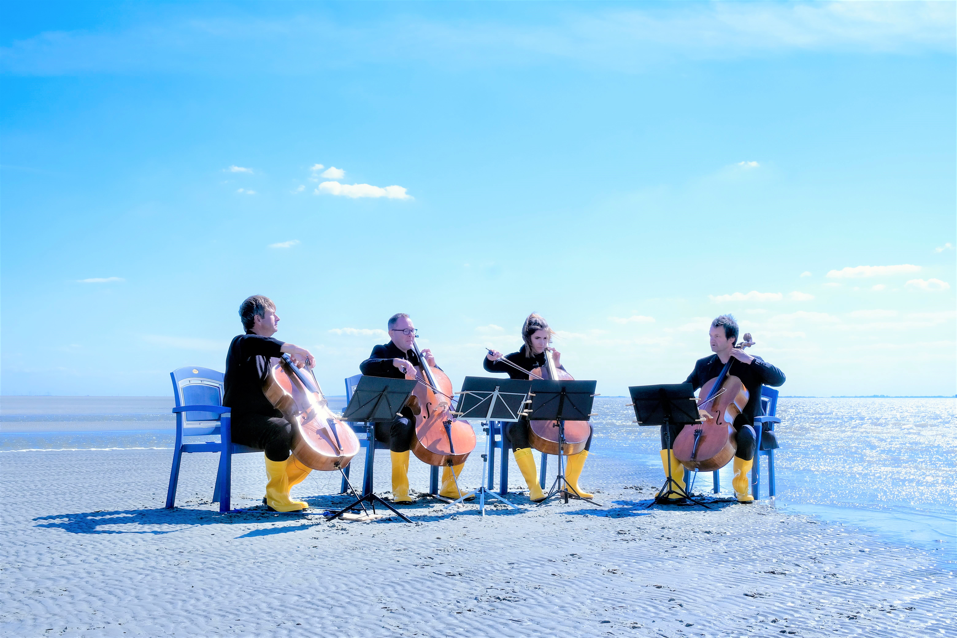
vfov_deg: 31.9
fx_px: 1116
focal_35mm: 42
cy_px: 319
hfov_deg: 46.4
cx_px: 478
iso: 500
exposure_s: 1/250
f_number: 13
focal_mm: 28.3
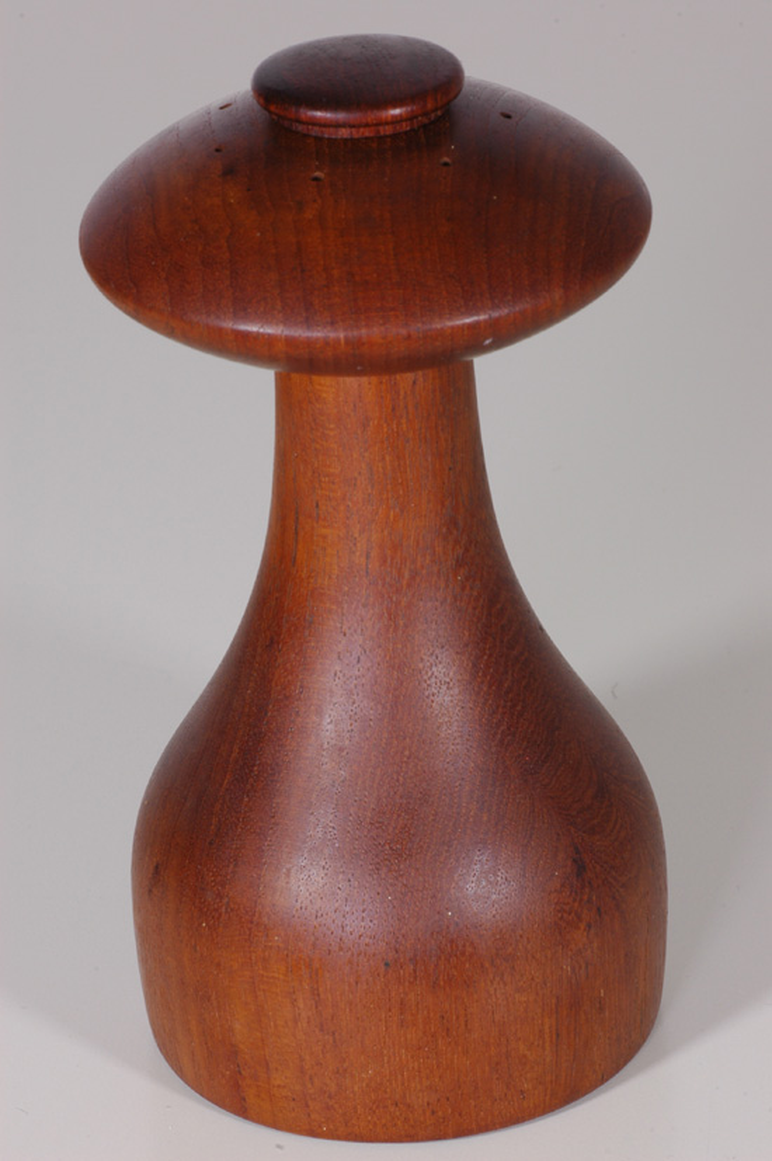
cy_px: 580
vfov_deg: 15.2
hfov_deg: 10.1
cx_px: 386
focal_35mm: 135
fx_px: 4349
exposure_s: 1/2
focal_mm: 90
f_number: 20
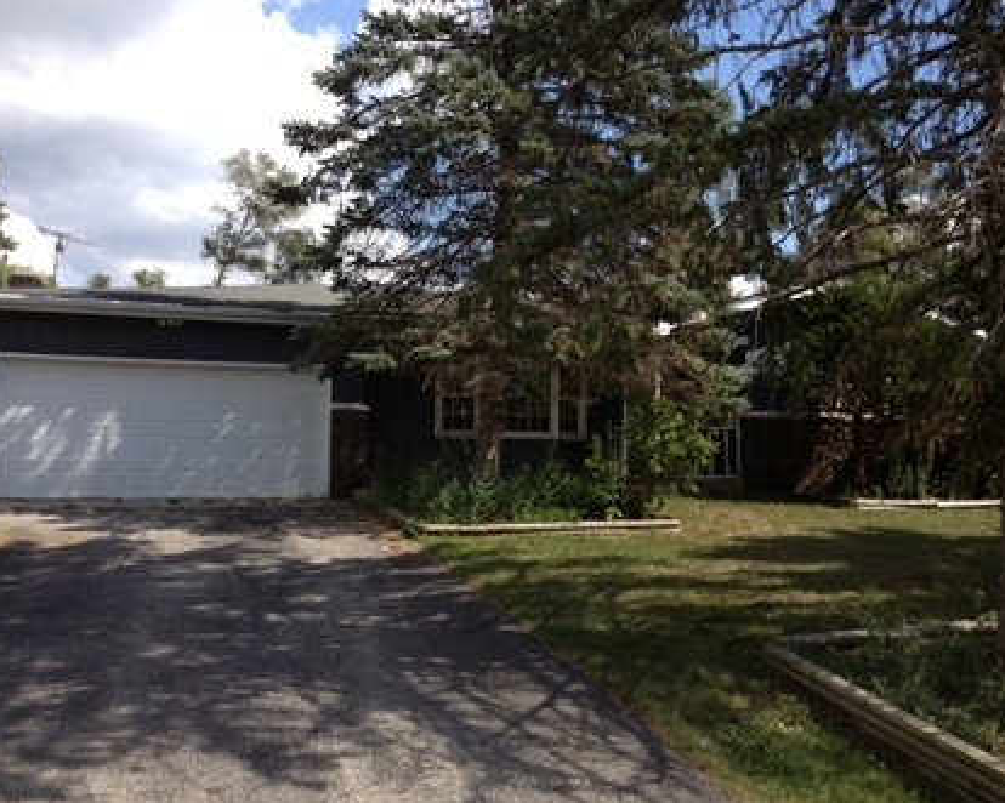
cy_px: 400
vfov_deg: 40.1
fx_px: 1100
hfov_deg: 49.1
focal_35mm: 37
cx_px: 495
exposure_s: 1/1052
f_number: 2.4
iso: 50
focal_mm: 4.28
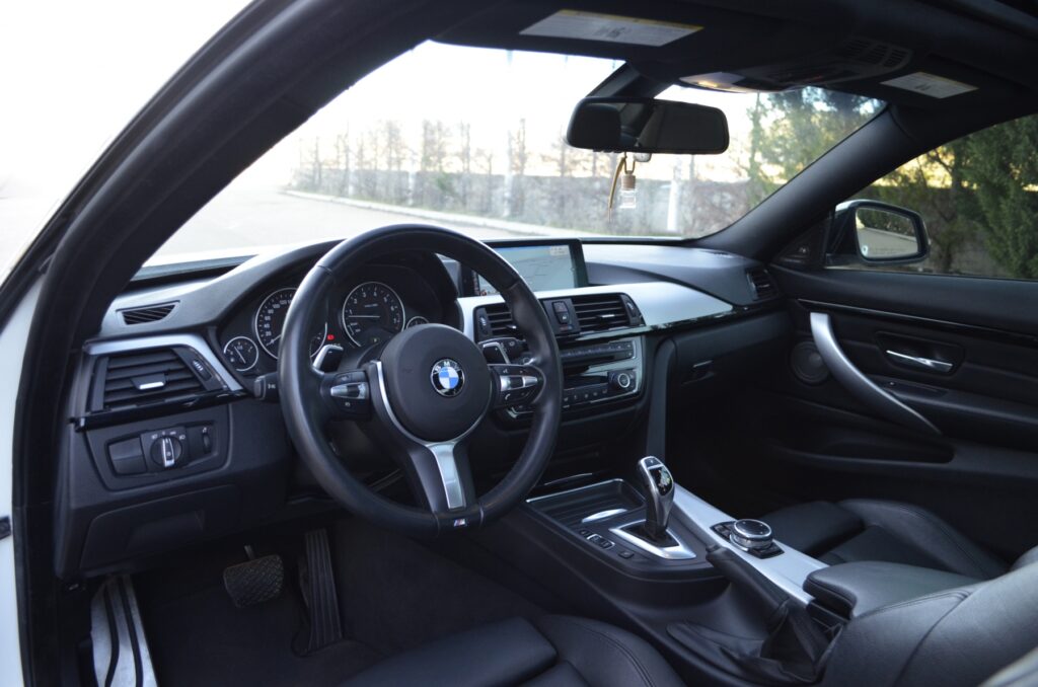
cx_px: 519
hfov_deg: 67.5
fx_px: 777
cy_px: 344
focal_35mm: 27
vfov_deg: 47.7
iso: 800
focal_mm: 18
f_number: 3.5
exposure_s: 1/100
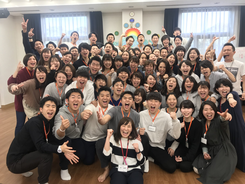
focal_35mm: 28
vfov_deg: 49.7
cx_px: 122
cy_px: 92
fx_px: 198
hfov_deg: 63.4
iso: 32
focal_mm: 3.99
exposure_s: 1/50
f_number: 1.8
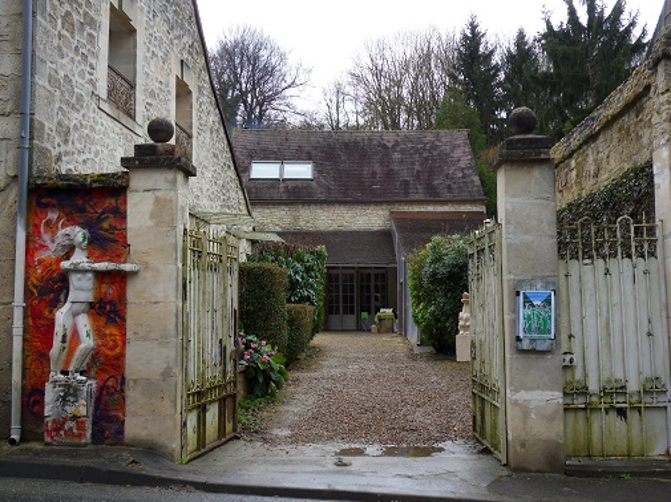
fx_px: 717
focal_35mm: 37
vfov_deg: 38.6
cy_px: 249
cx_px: 337
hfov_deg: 50.2
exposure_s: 1/350
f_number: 3.9
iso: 80
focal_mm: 6.3
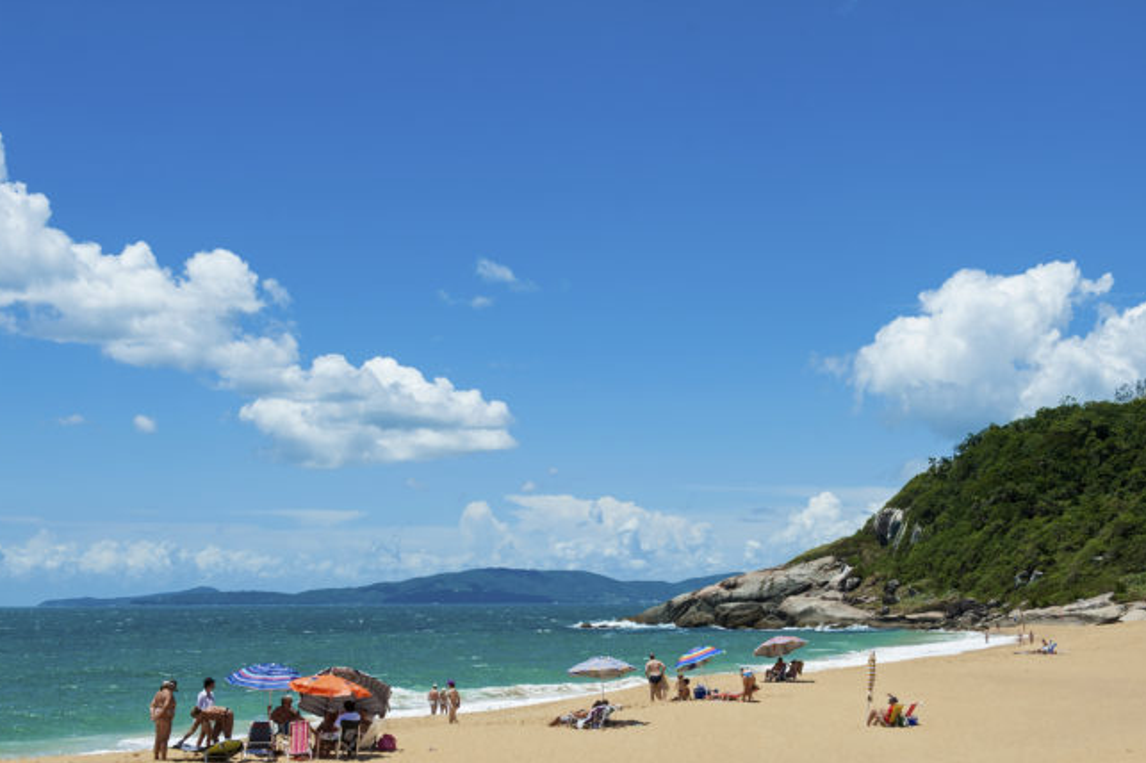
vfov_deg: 24.2
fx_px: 1782
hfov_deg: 35.6
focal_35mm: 56
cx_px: 629
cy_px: 424
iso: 200
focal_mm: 45
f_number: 8
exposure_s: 1/750
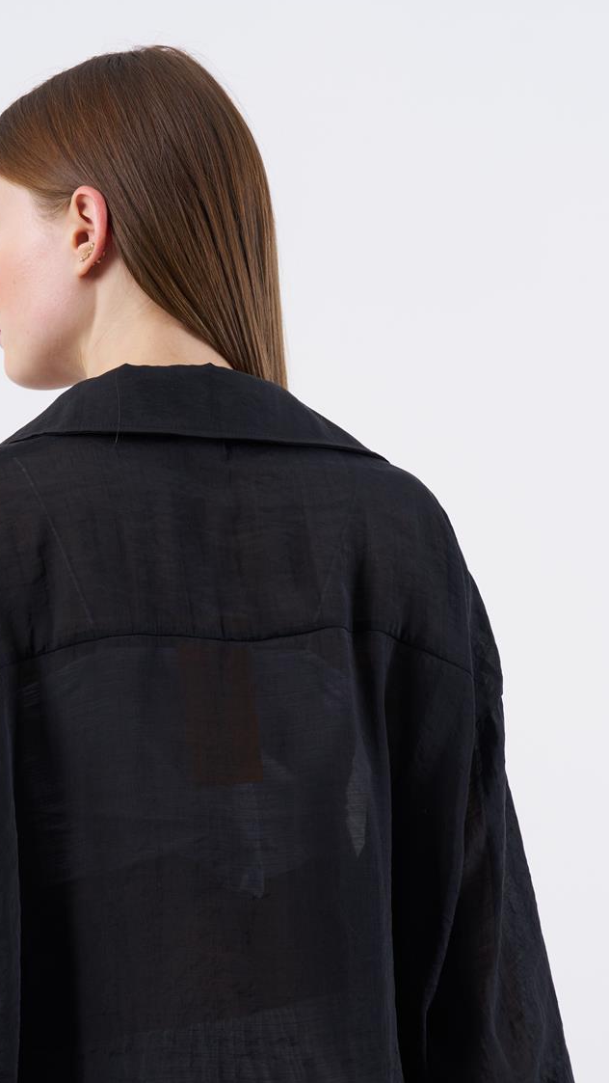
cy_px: 795
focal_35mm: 99
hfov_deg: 12.2
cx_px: 147
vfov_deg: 21.4
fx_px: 2841
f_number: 8
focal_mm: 59
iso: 160
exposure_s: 1/160
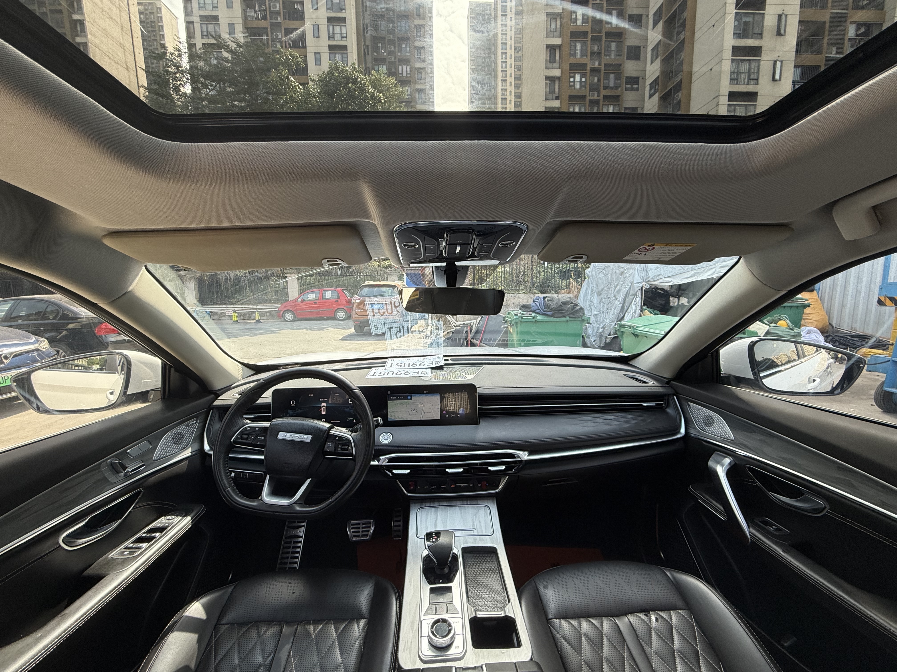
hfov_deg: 102.1
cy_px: 336
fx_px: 363
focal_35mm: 14
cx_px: 448
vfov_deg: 85.7
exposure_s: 1/228
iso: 64
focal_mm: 2.22
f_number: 2.2
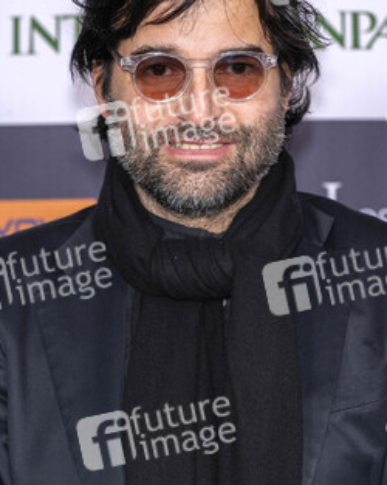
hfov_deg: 10.7
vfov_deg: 13.4
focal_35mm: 144
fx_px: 2064
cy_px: 201
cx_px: 201
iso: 800
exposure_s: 1/200
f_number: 5.6
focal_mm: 120
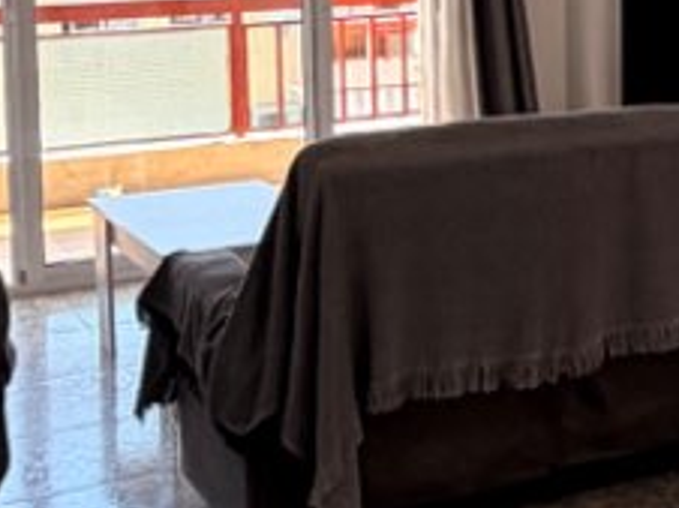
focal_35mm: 93
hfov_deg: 18.4
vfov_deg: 15.5
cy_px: -24
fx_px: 1822
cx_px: 1050
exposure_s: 1/121
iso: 50
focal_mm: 2.22
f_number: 2.2
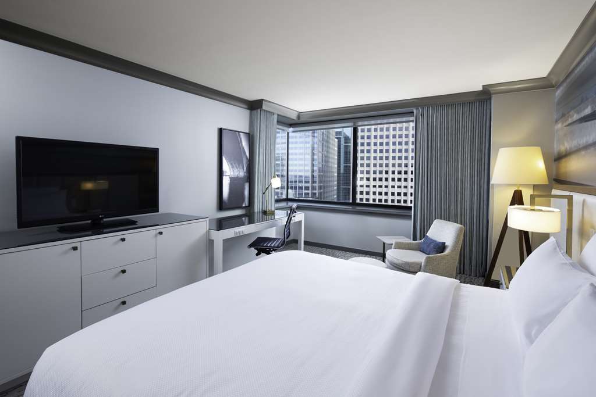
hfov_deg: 93.3
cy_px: 198
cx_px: 298
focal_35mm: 17
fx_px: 281
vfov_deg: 70.5
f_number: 9
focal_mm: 17
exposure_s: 1/80
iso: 800
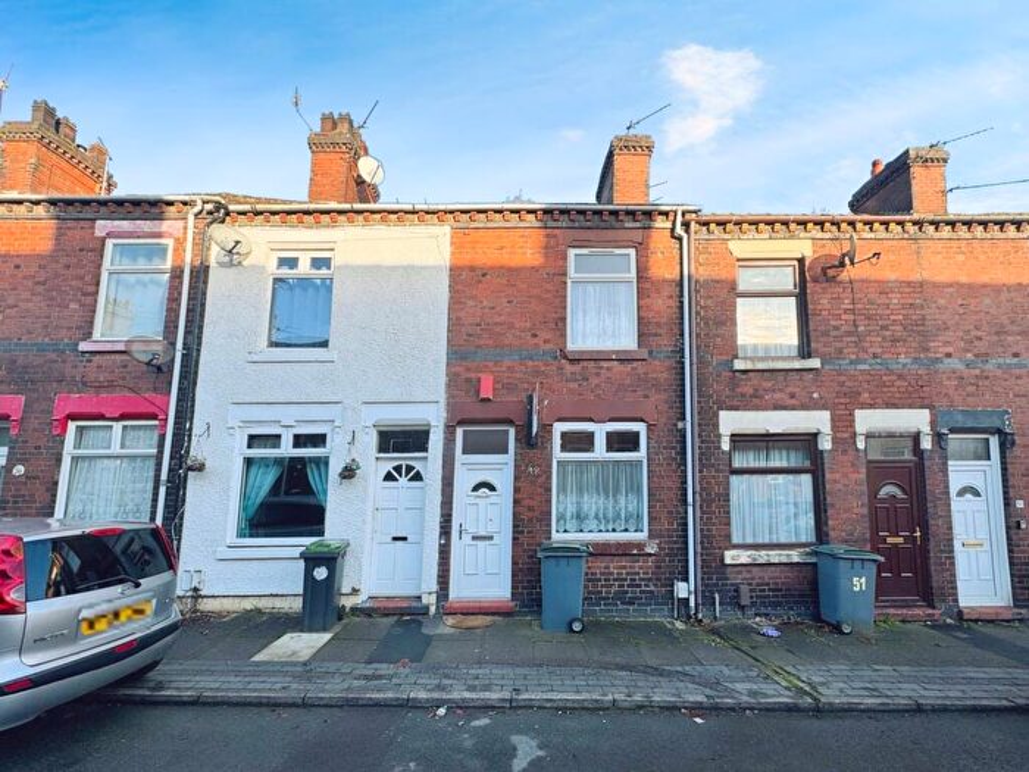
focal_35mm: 14
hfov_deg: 102.1
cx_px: 514
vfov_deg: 85.7
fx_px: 416
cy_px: 386
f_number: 2.2
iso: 40
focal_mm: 2.22
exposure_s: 1/359
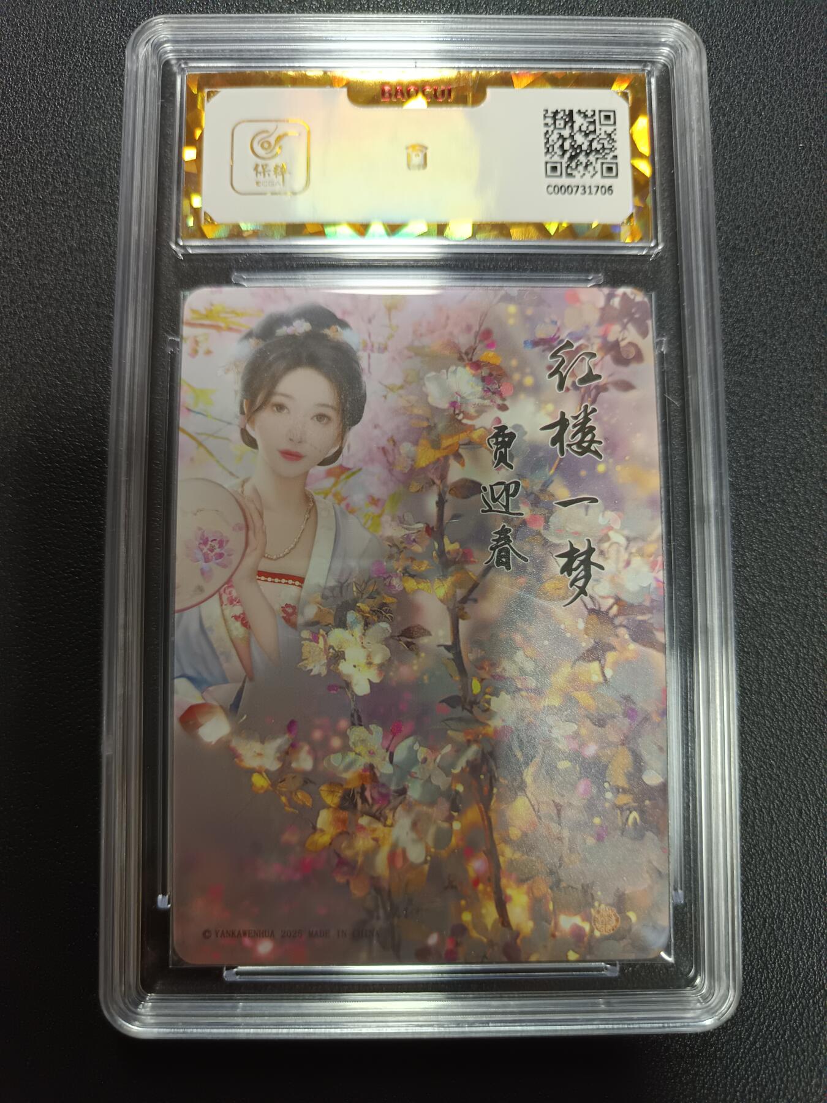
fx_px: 765
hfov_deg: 56.8
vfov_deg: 71.6
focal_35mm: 24
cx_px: 414
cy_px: 552
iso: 610
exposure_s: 1/50
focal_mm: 5.31
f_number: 1.7
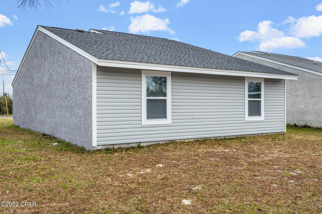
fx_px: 322
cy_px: 107
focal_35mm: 36
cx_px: 161
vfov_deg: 36.9
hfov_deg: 53.1
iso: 500
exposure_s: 1/15
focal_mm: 24
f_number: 9
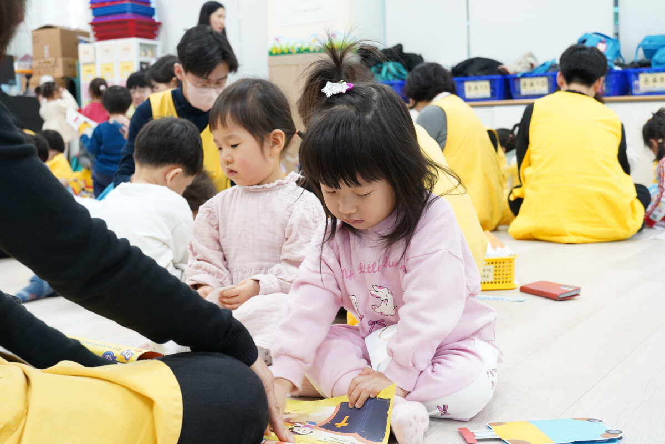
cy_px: 222
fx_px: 850
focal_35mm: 46
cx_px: 332
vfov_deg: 29.2
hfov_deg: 42.7
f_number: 7.1
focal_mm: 46
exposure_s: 1/40
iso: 2500
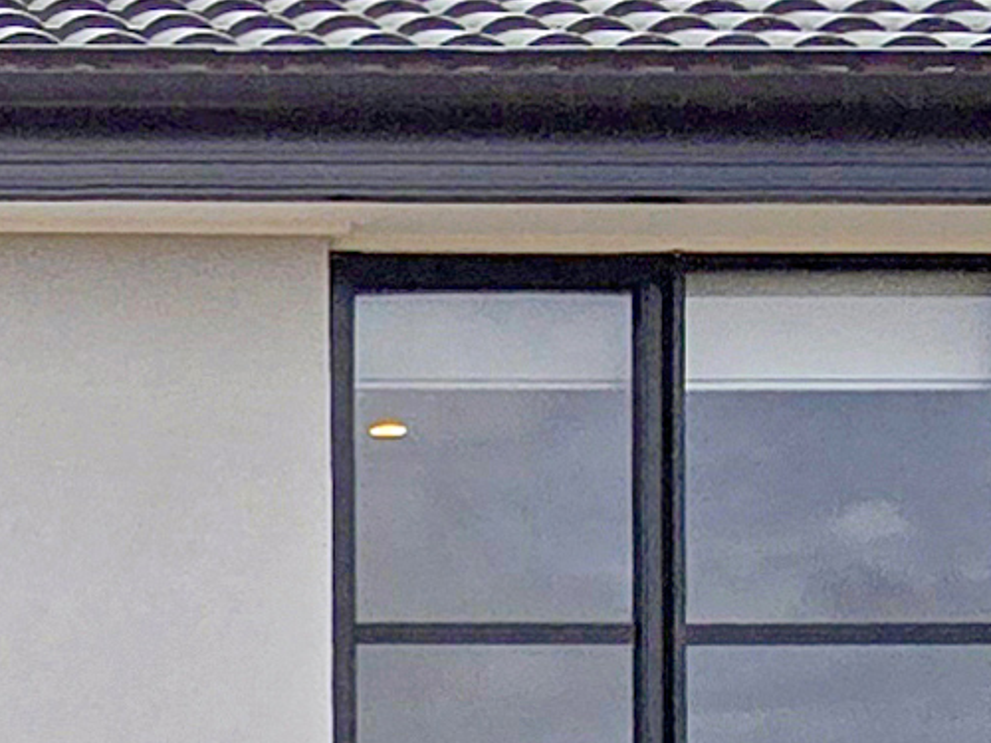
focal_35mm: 104
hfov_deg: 17.8
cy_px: 959
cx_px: -258
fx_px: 2977
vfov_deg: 13.7
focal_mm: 2.2
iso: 50
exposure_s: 1/5034
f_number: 2.2
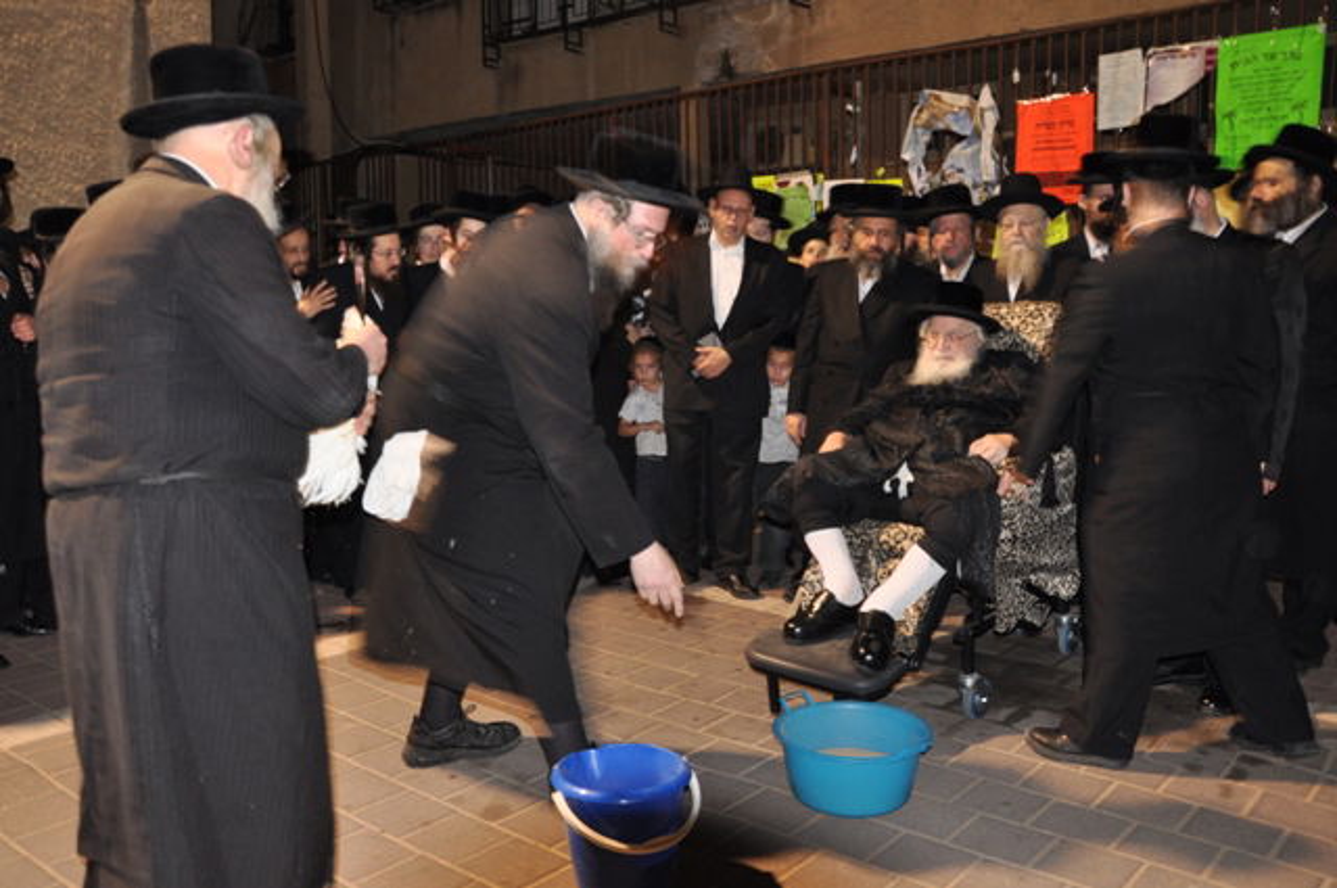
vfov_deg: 41.6
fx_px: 1168
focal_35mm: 32
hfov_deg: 59.6
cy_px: 444
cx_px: 668
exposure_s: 1/13
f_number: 5.6
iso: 640
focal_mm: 21
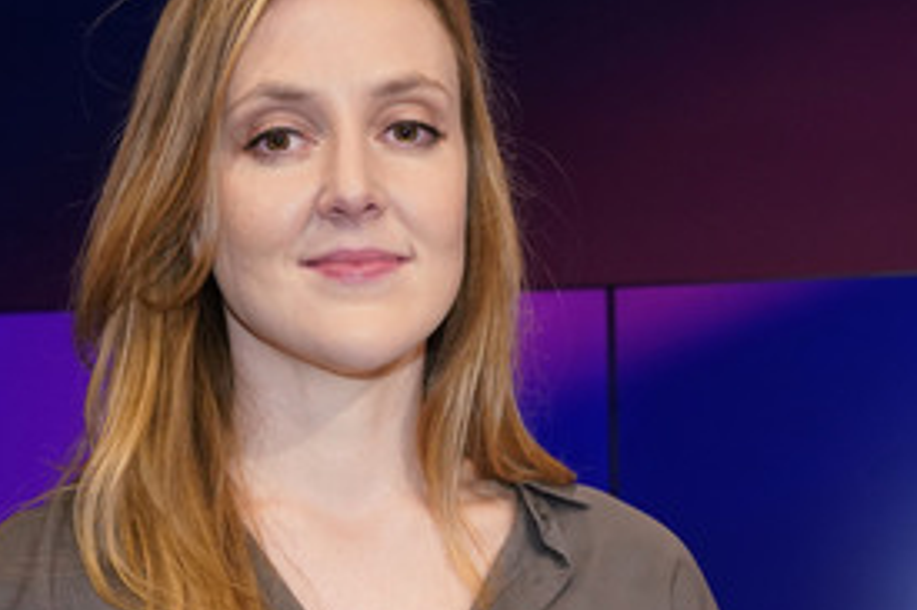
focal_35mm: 64
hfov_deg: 31.3
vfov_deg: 21.2
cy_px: 330
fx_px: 1629
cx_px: 342
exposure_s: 1/125
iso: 2000
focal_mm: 39
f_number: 5.6
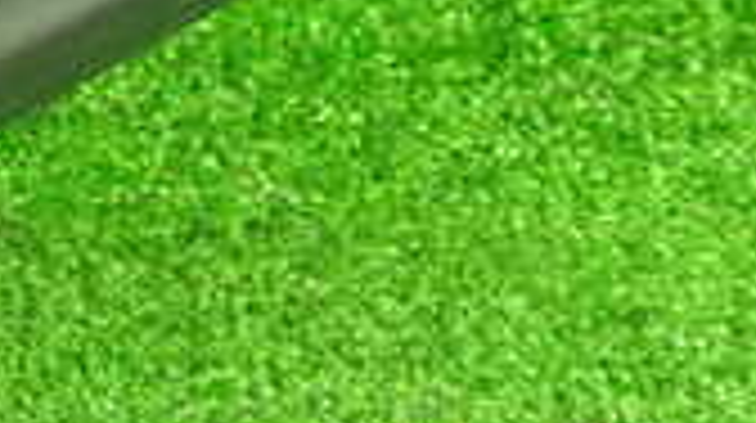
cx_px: -54
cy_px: -333
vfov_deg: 9.8
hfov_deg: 17.8
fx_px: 2342
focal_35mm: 117
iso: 500
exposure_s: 1/30
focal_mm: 5.4
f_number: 2.3
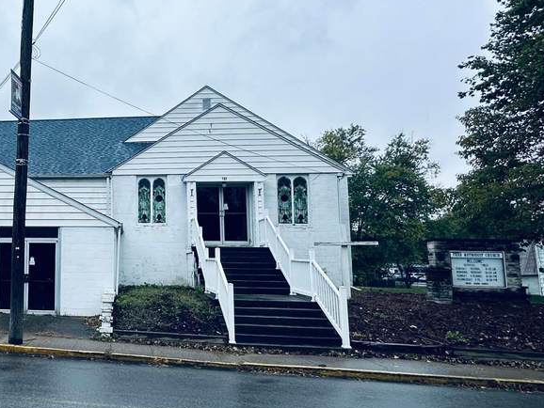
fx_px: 487
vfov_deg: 45.5
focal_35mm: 31
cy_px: 203
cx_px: 56
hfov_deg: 51.6
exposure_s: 1/703
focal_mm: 2.22
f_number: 2.2
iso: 40
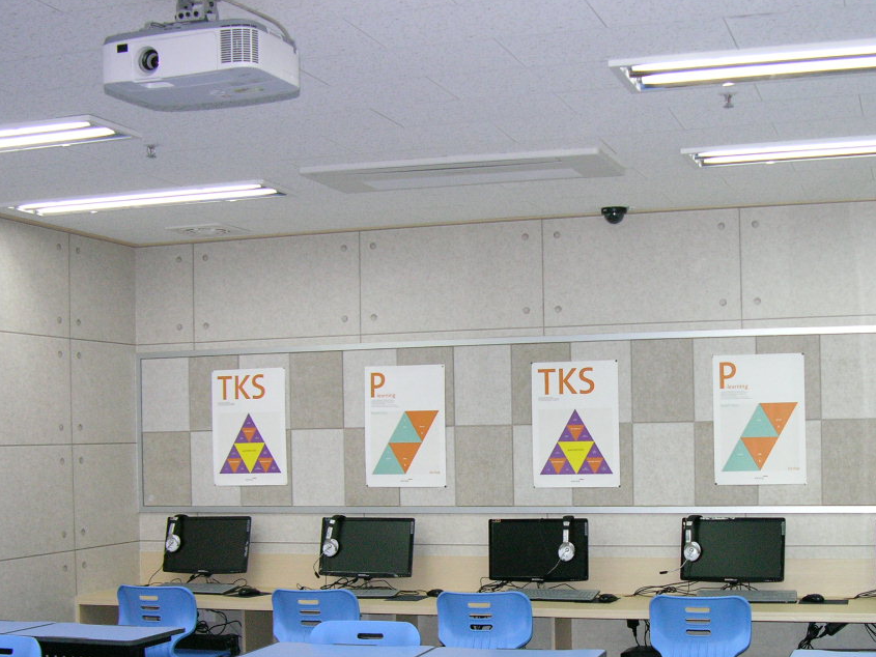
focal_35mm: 53
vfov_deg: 27.3
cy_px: 467
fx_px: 1341
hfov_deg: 36.0
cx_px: 545
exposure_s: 1/60.1
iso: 200
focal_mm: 8.9
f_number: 2.8
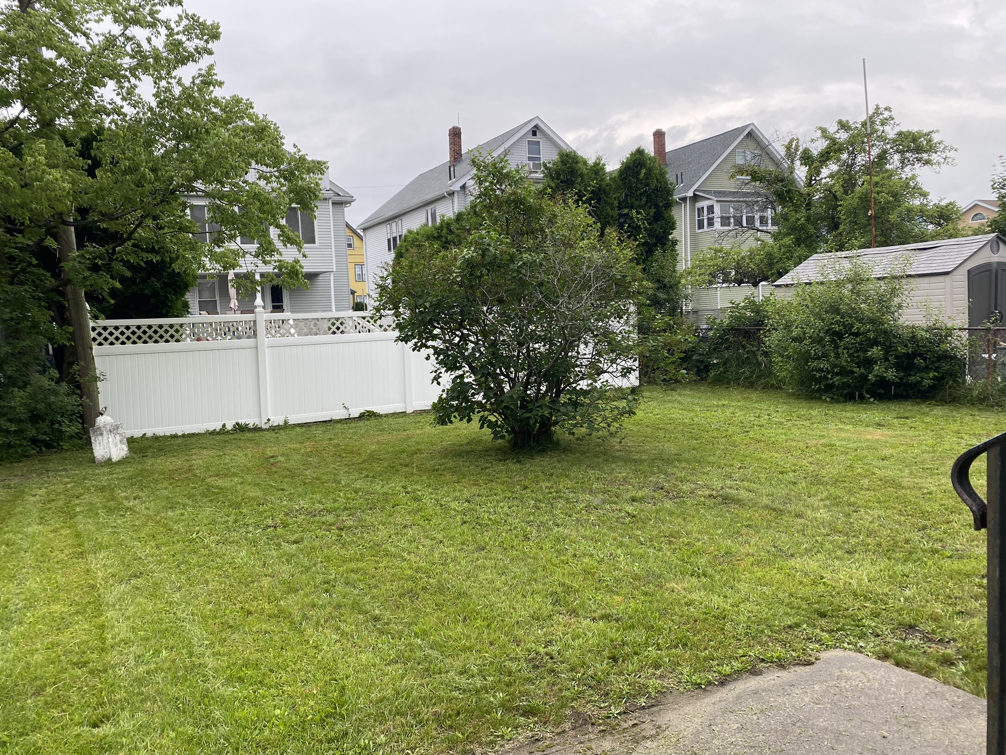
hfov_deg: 67.3
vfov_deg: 53.1
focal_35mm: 26
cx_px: 503
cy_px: 378
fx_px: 756
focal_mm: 4.25
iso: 32
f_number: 1.8
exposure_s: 1/460
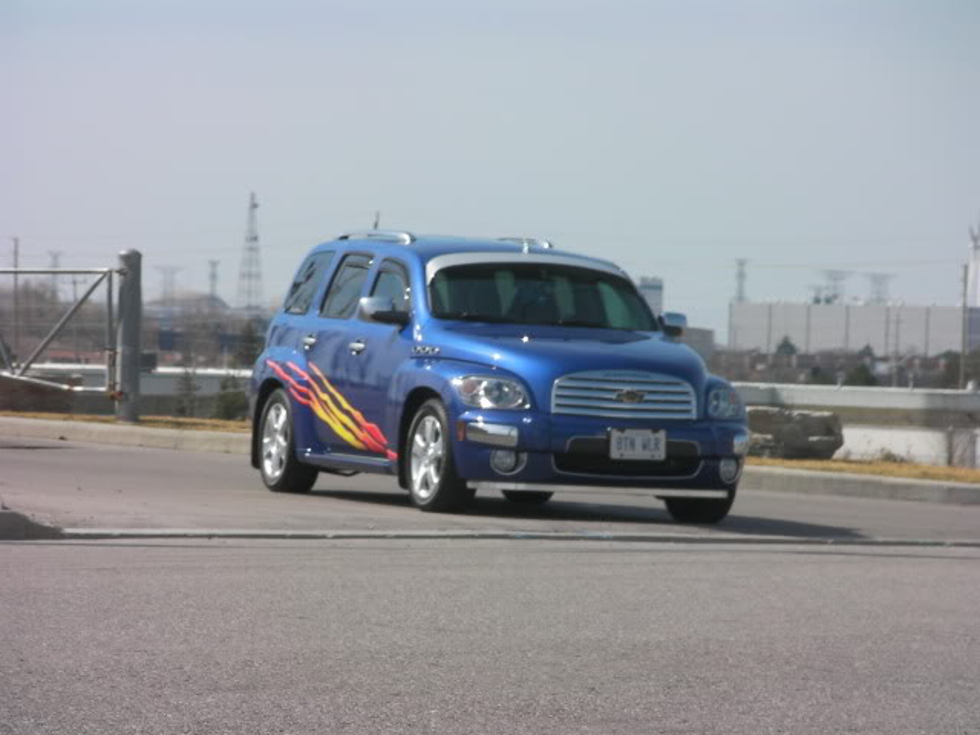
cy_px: 368
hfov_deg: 11.3
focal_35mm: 175
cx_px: 490
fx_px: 4954
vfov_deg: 8.5
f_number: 4.8
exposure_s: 1/435
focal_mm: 31.4
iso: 50
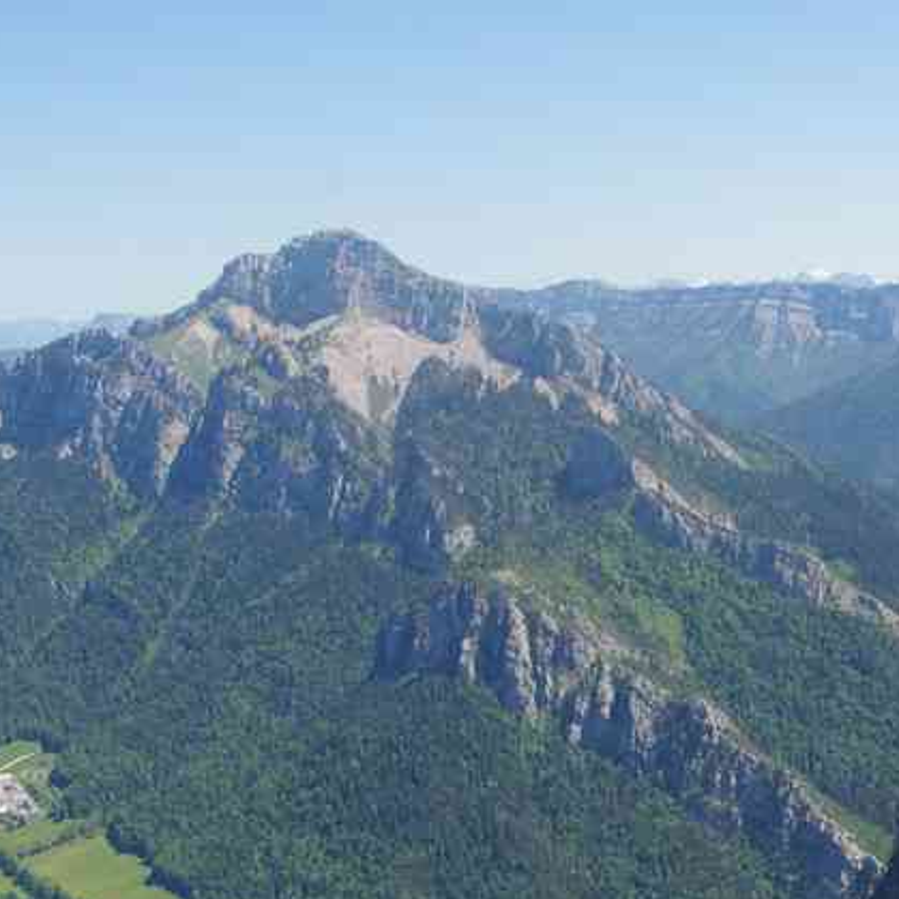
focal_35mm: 85
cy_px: 644
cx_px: 608
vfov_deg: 20.3
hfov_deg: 20.3
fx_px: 2498
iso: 200
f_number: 11
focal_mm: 28
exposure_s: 1/60
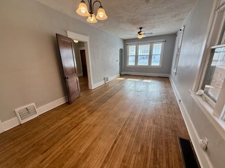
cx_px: 112
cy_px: 84
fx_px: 91
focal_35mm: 14
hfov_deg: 102.1
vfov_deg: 85.7
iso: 125
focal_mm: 2.22
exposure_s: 1/120
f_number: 2.2
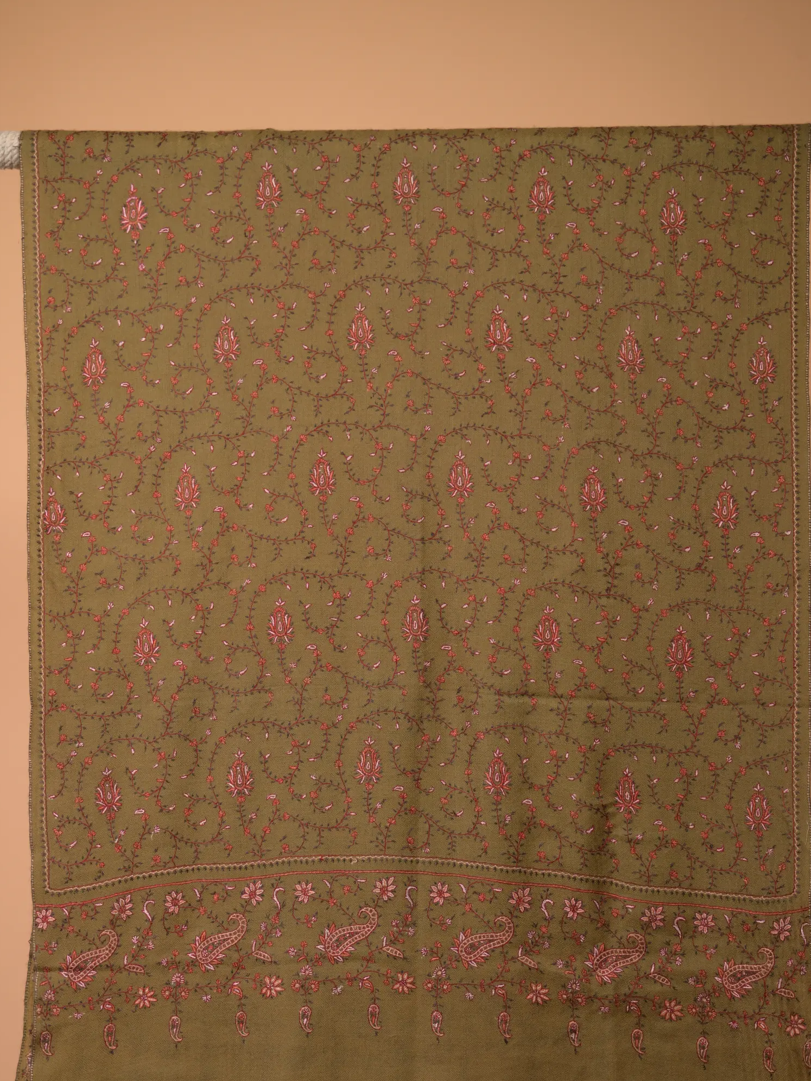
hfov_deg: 22.9
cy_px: 677
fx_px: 1999
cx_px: 401
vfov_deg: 30.1
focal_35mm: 64
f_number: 4
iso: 160
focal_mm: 52
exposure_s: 1/320
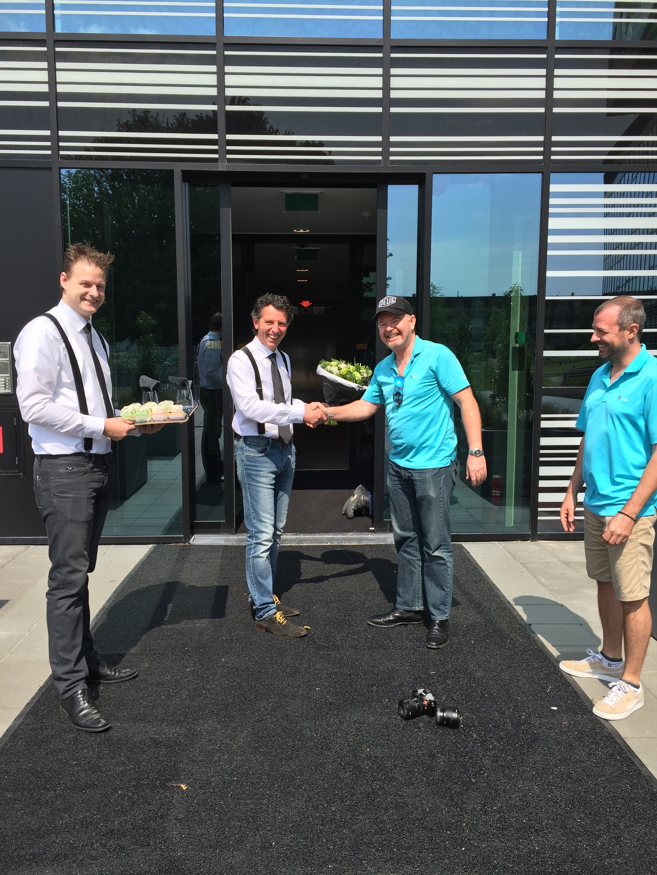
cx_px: 328
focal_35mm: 29
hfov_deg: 48.2
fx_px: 734
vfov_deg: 61.7
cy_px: 438
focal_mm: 4.15
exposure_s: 1/1799
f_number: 2.2
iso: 32
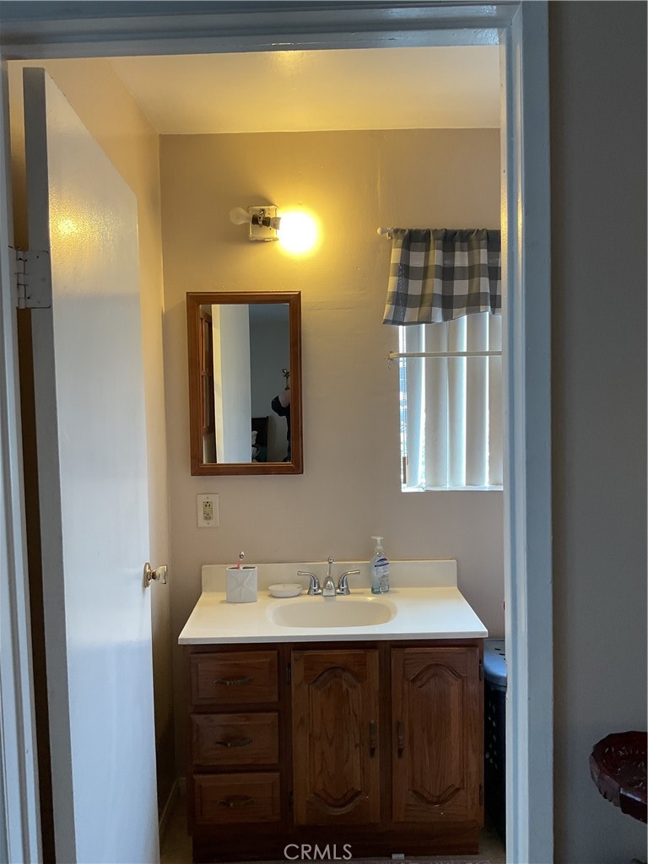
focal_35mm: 29
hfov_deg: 48.2
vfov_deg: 61.7
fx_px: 724
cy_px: 432
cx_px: 324
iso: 50
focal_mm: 3
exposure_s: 1/60
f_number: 1.8
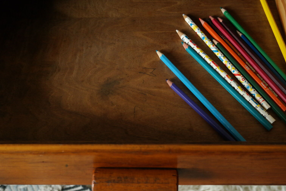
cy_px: 107
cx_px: 130
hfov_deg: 40.3
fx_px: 389
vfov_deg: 27.5
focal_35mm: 49
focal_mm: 28
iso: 1600
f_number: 5.6
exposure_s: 1/50
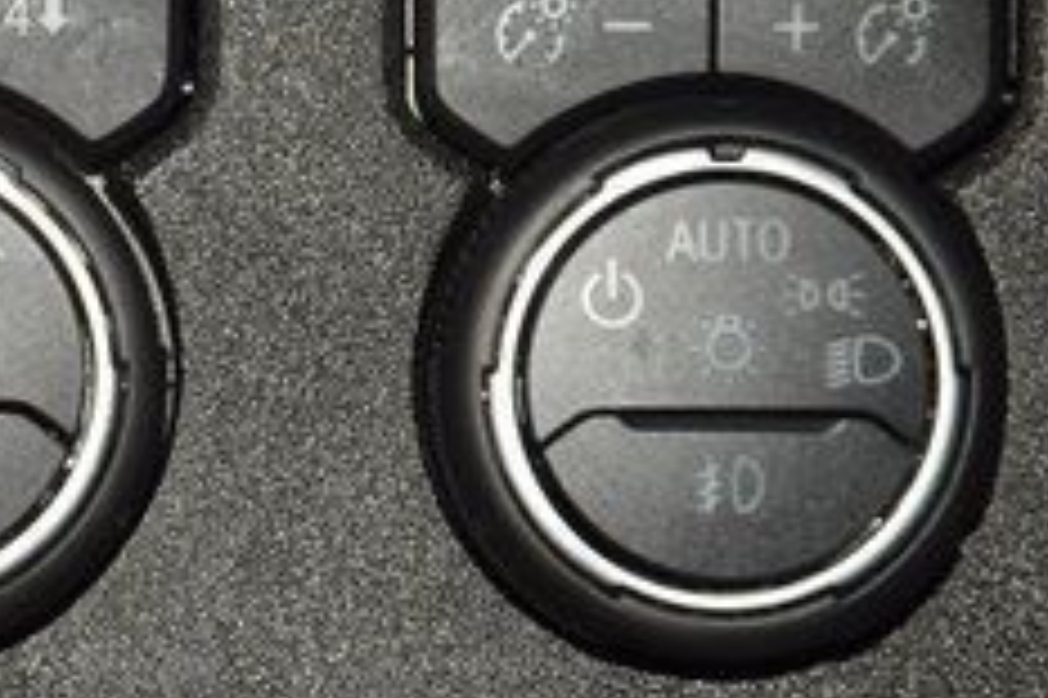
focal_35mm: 289
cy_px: 227
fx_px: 8407
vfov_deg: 4.7
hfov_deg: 7.1
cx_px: -99
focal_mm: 70
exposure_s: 1/125
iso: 100
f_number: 8
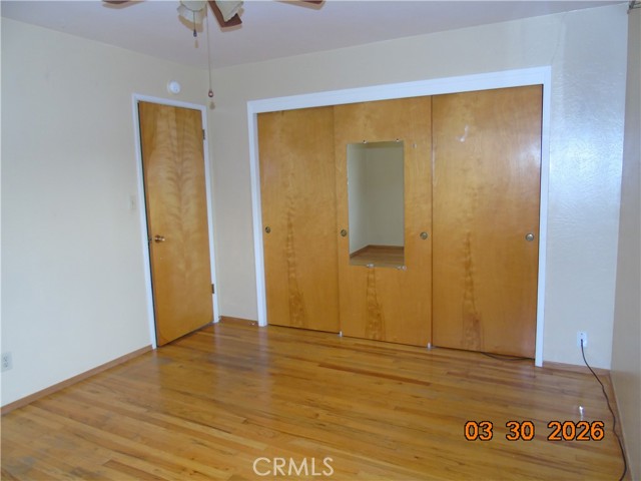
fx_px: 463
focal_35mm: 25
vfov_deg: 54.9
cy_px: 240
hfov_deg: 69.4
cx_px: 320
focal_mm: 4.4
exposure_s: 1/30
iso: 200
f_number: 3.4
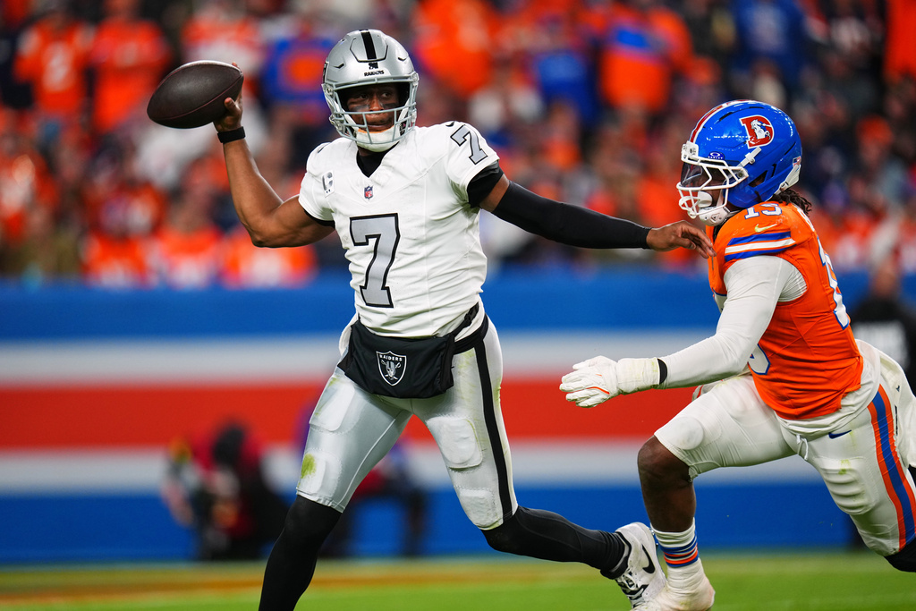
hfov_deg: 5.2
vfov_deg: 3.4
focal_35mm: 400
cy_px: 306
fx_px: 10179
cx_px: 458
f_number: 2.8
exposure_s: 1/1600
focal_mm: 400
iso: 1600
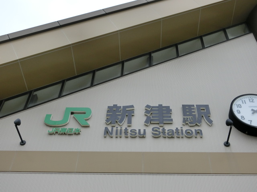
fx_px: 334
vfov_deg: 32.2
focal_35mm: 45
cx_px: 128
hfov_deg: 42.1
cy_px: 96
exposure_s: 1/125
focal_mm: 8
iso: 100
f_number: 4.4
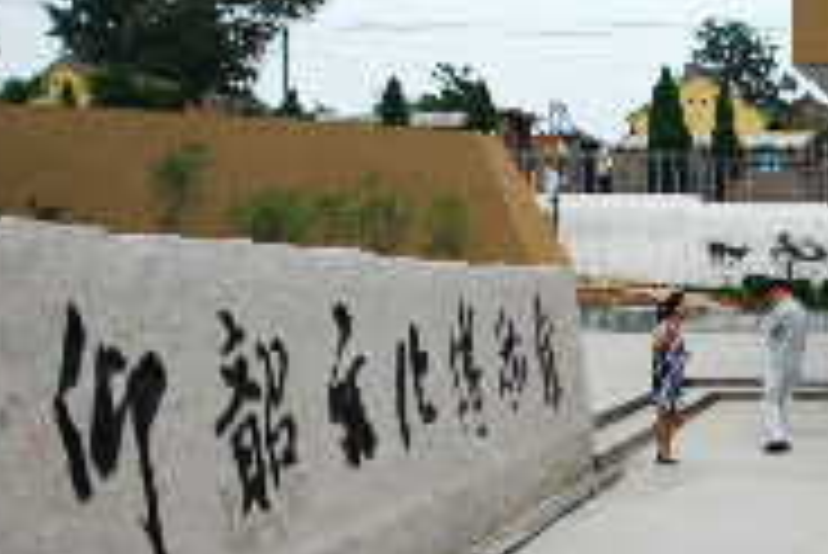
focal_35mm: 62
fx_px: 1432
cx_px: 724
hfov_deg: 31.0
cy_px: 448
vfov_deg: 21.6
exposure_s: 1/1600
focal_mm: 17
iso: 160
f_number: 2.8
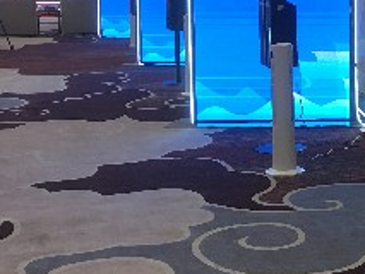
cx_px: 396
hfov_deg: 21.4
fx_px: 918
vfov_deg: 16.9
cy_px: 86
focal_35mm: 87
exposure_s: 1/33
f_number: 2.2
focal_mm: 4.15
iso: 40
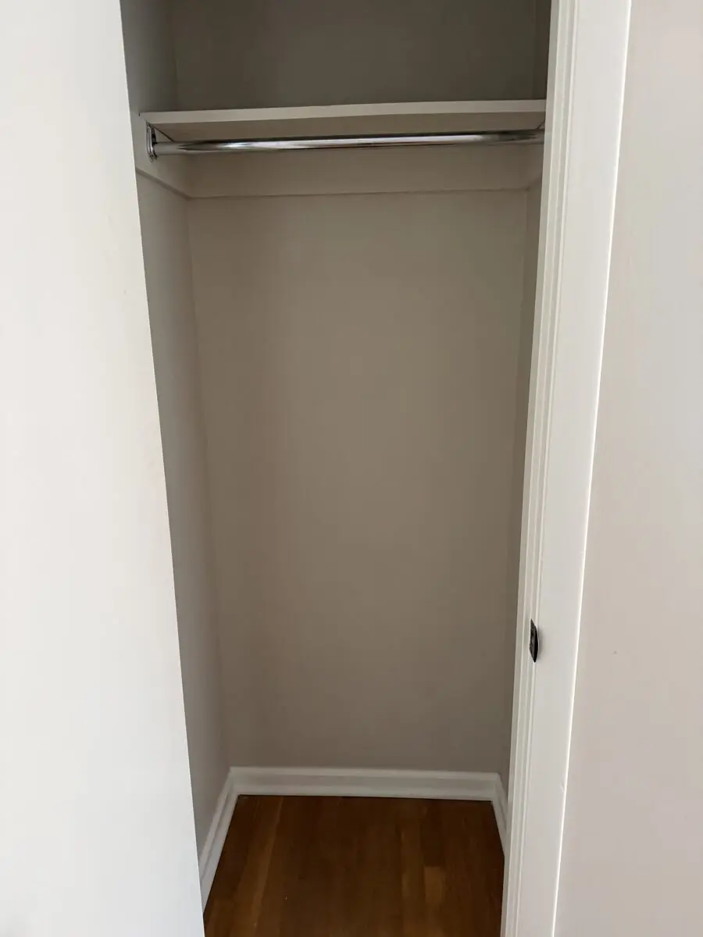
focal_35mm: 24
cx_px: 352
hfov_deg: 56.8
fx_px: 650
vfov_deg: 71.6
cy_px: 468
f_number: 1.78
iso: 320
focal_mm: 6.76
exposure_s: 1/60
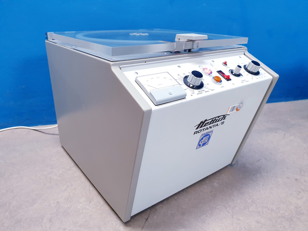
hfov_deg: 67.3
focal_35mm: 26
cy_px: 116
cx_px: 154
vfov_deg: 53.1
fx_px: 231
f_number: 2.4
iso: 250
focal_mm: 4.3
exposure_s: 1/50
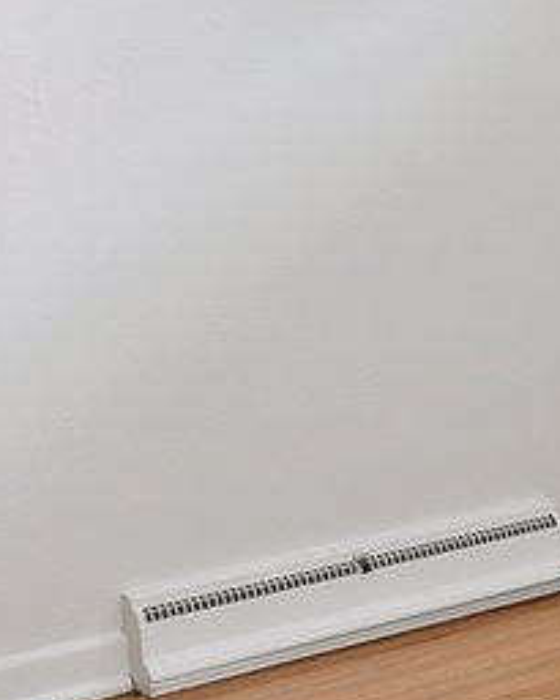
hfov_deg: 10.5
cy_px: -22
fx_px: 2485
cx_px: 1472
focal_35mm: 120
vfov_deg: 15.7
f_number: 7.1
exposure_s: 1.3
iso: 125
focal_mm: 16
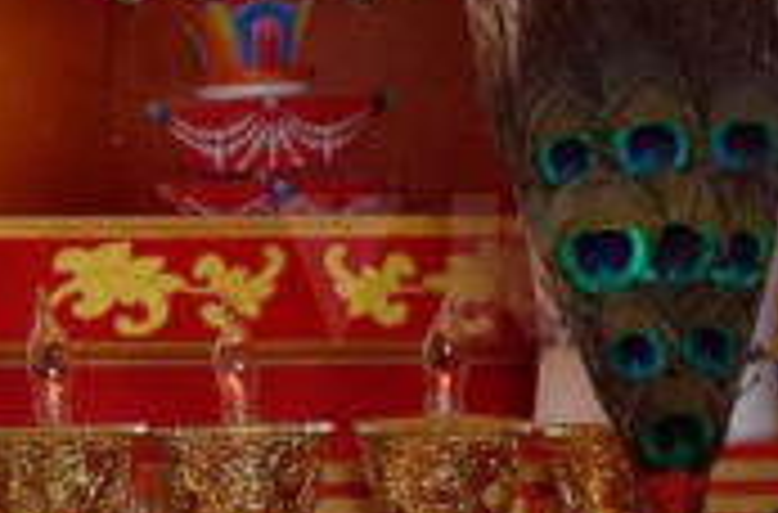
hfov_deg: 1.6
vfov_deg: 1.1
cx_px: -405
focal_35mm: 1285
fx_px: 27677
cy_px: -279
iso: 2000
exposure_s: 1/500
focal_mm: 185
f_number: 5.6
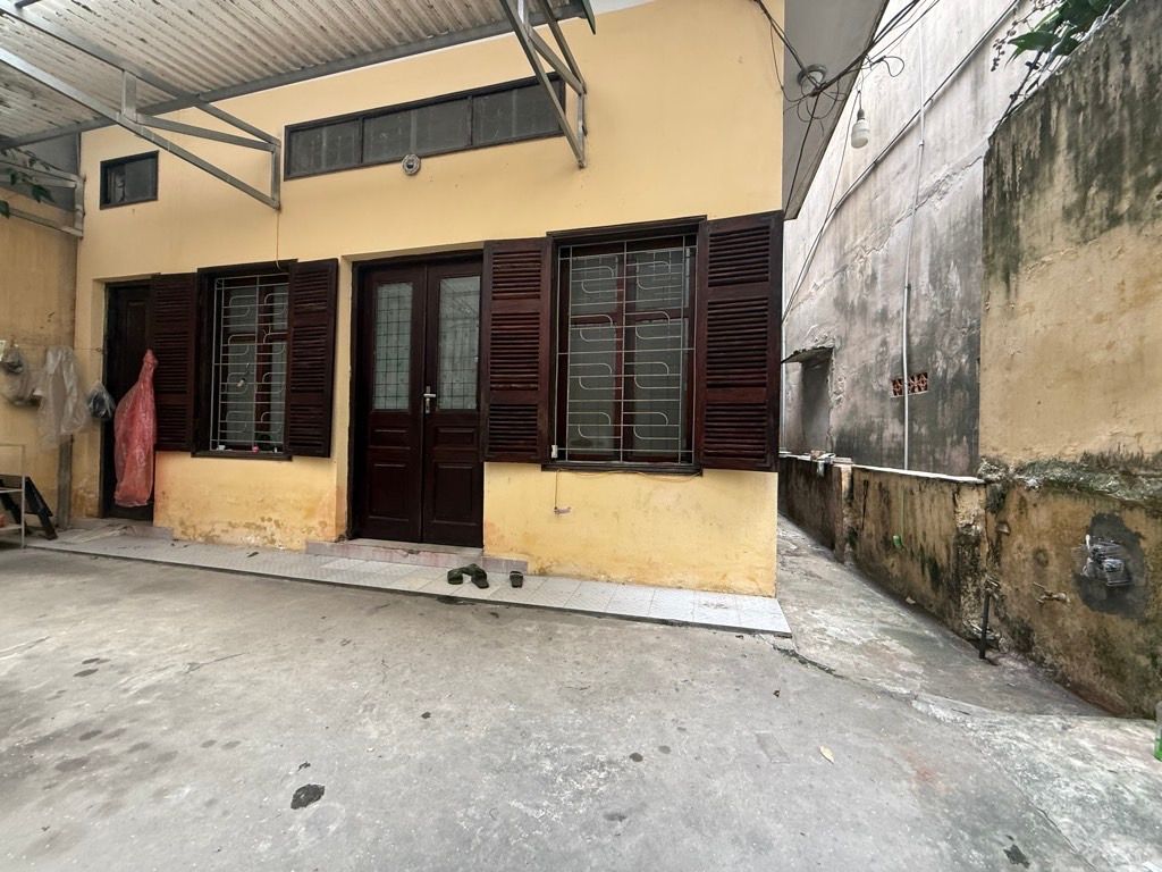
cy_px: 436
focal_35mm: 14
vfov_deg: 85.7
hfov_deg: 102.1
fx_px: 470
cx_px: 581
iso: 250
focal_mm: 2.22
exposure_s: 1/99
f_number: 2.2
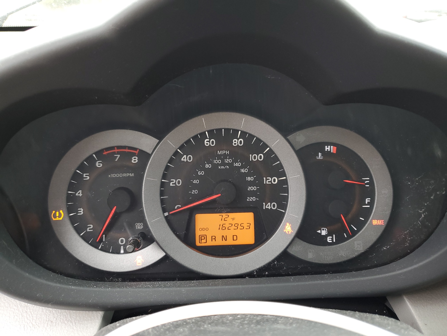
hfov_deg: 67.3
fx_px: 336
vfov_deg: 53.1
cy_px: 168
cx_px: 224
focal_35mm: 26
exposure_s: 1/60.2
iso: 59
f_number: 1.5
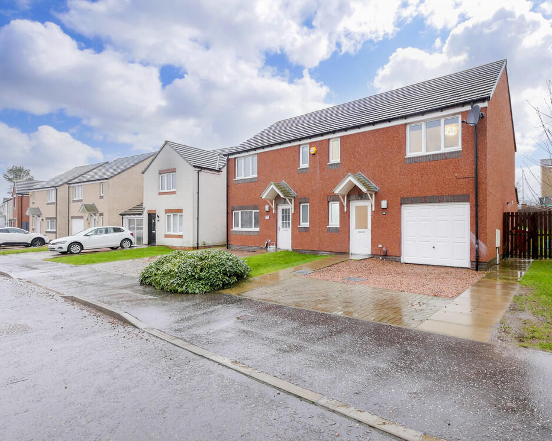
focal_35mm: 15
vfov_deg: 84.0
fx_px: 245
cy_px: 220
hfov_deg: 96.6
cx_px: 297
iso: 500
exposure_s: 1/60
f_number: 4
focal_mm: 7
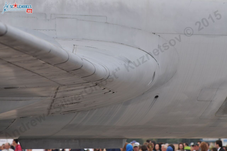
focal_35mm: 315
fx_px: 1984
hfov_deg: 6.5
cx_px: 114
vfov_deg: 4.4
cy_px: 76
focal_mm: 210
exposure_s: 1/400
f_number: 8
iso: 200
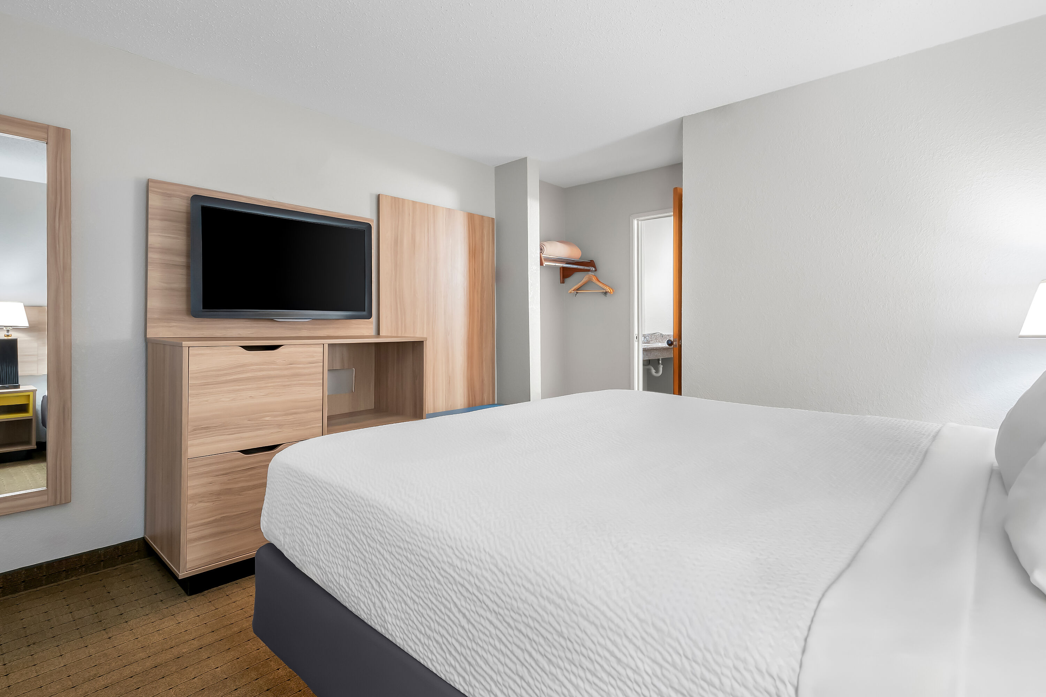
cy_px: 348
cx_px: 523
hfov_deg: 93.3
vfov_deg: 70.4
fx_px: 494
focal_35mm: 17
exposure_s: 1/6
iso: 200
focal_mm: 8
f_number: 8
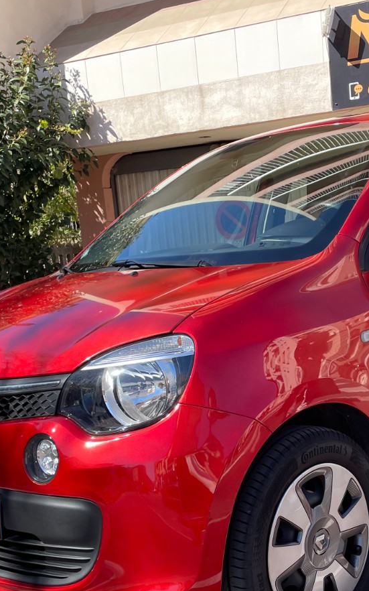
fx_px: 805
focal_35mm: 50
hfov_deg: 25.6
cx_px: 263
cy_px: 394
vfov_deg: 39.8
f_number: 1.6
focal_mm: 4.2
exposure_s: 1/769
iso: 32
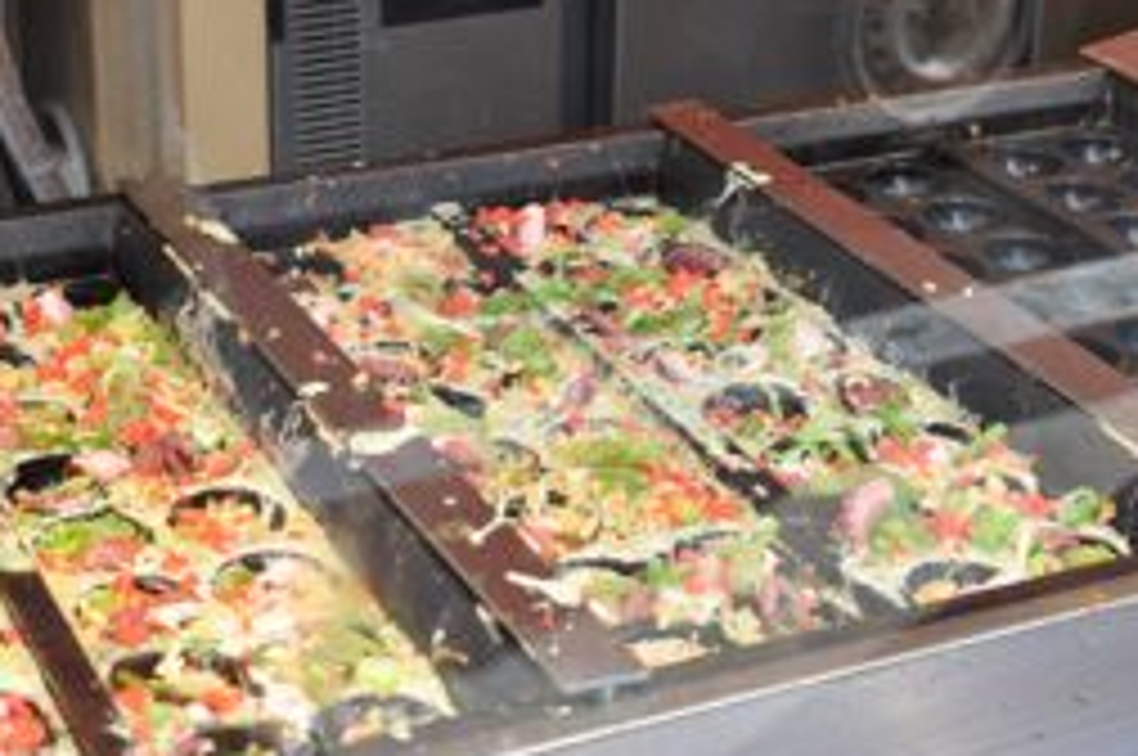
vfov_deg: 16.4
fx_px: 2620
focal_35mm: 83
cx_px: 513
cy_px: 297
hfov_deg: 24.5
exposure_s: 1/125
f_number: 5.6
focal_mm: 28
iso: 400
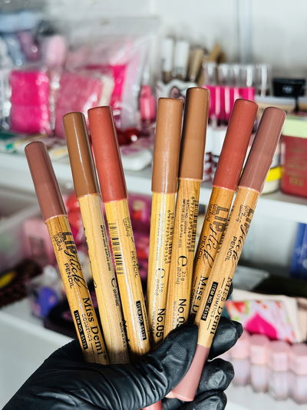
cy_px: 205
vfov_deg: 39.6
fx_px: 567
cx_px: 154
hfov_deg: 30.3
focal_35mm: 48
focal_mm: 6.76
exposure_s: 1/100
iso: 100
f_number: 1.78
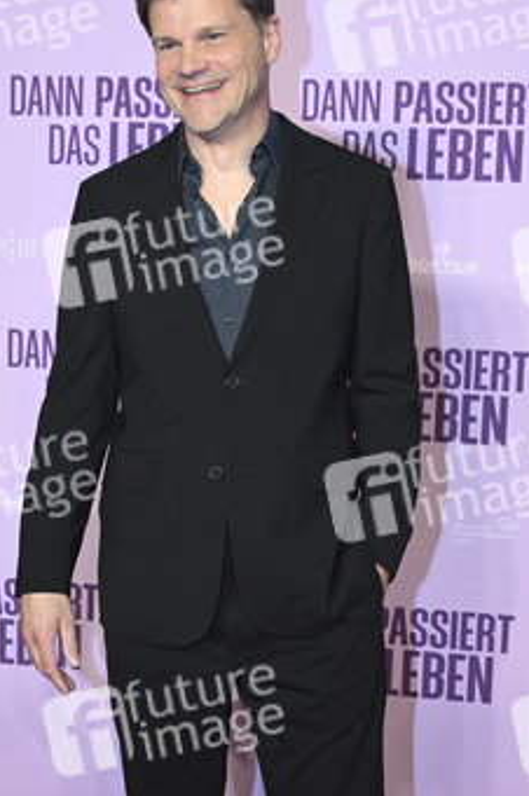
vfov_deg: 37.5
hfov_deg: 25.4
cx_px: 232
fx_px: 1171
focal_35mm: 53
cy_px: 370
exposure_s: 1/200
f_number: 4.5
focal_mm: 45
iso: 1250
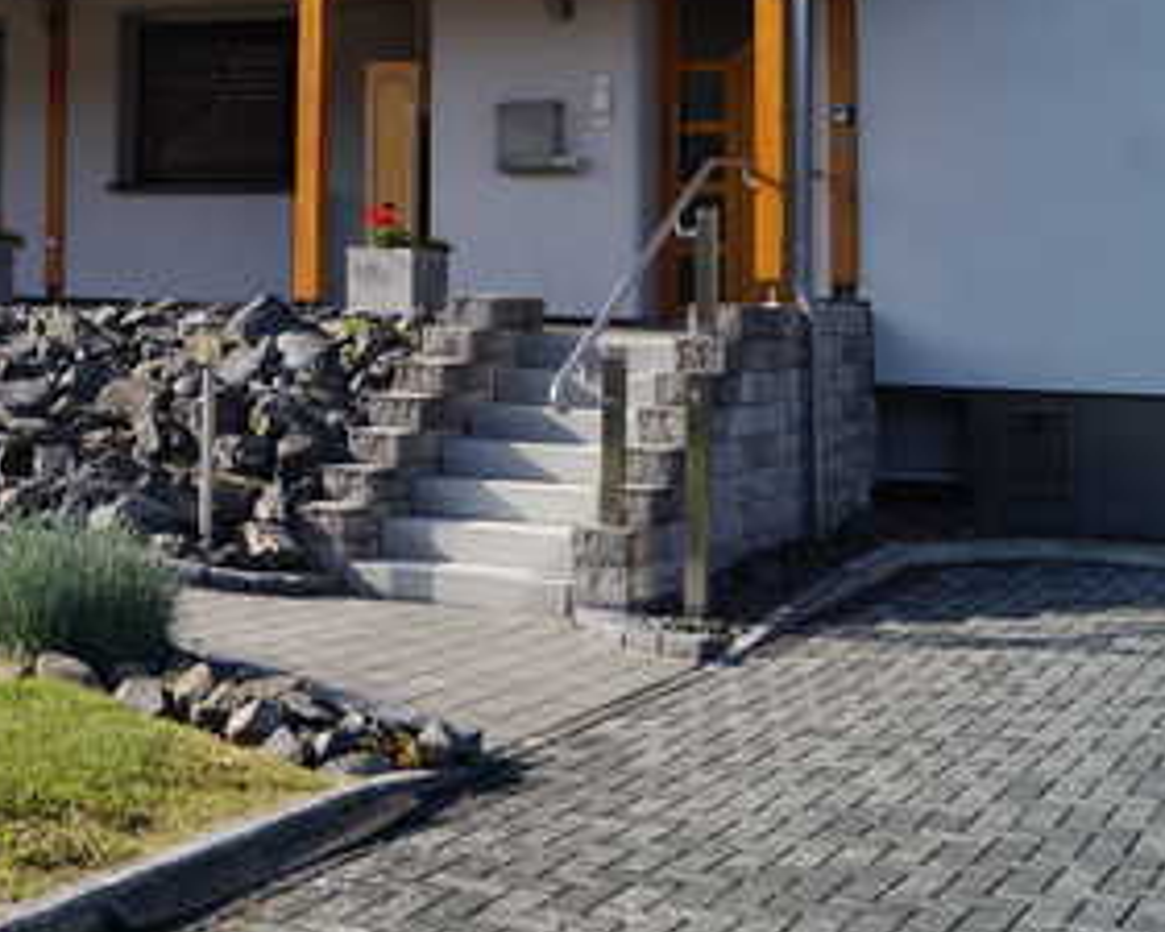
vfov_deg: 23.2
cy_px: 91
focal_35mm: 64
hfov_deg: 27.9
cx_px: 12
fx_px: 2207
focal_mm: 20
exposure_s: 1/125
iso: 100
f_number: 9
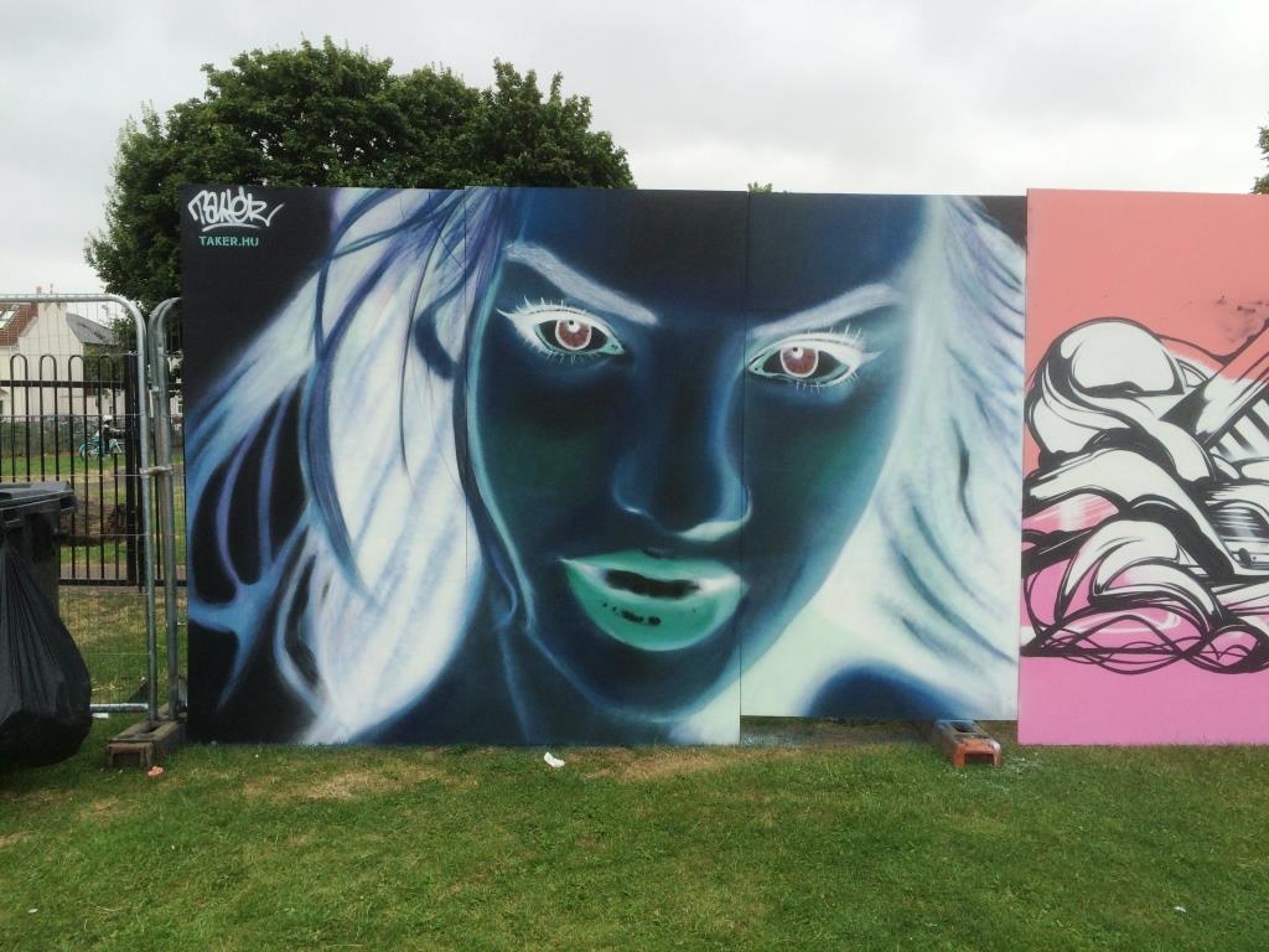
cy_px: 476
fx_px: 1063
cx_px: 634
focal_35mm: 29
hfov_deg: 61.7
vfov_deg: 48.2
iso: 32
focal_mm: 4.15
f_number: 2.2
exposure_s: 1/547
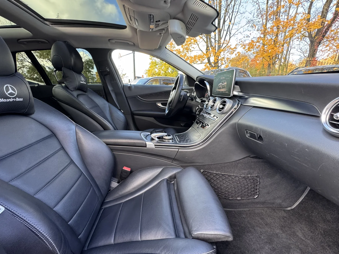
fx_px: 147
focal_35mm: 15
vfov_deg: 81.7
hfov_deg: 98.0
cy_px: 129
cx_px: 159
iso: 320
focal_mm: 2.22
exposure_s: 1/99
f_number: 2.2
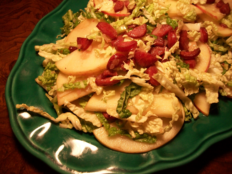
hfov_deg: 56.8
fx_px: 214
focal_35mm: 32
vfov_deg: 44.2
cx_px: 116
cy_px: 87
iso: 160
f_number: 2.9
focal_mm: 5.7
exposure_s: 1/50
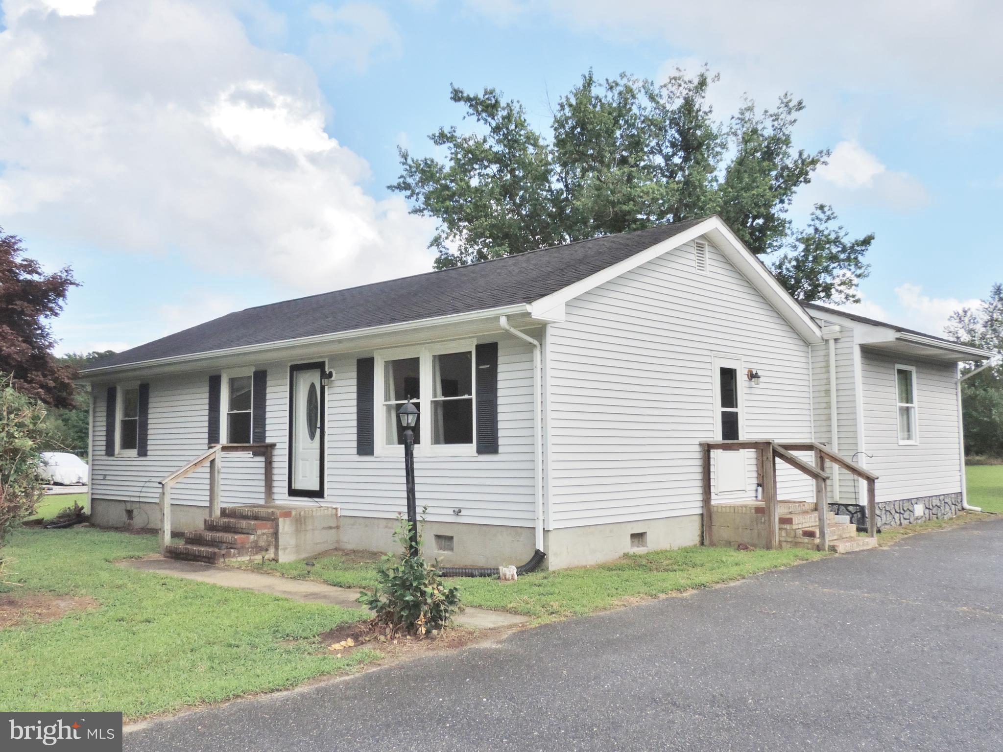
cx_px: 502
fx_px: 956
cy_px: 376
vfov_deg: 42.9
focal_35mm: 33
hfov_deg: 55.4
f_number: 3.2
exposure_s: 1/2000
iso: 250
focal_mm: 5.8
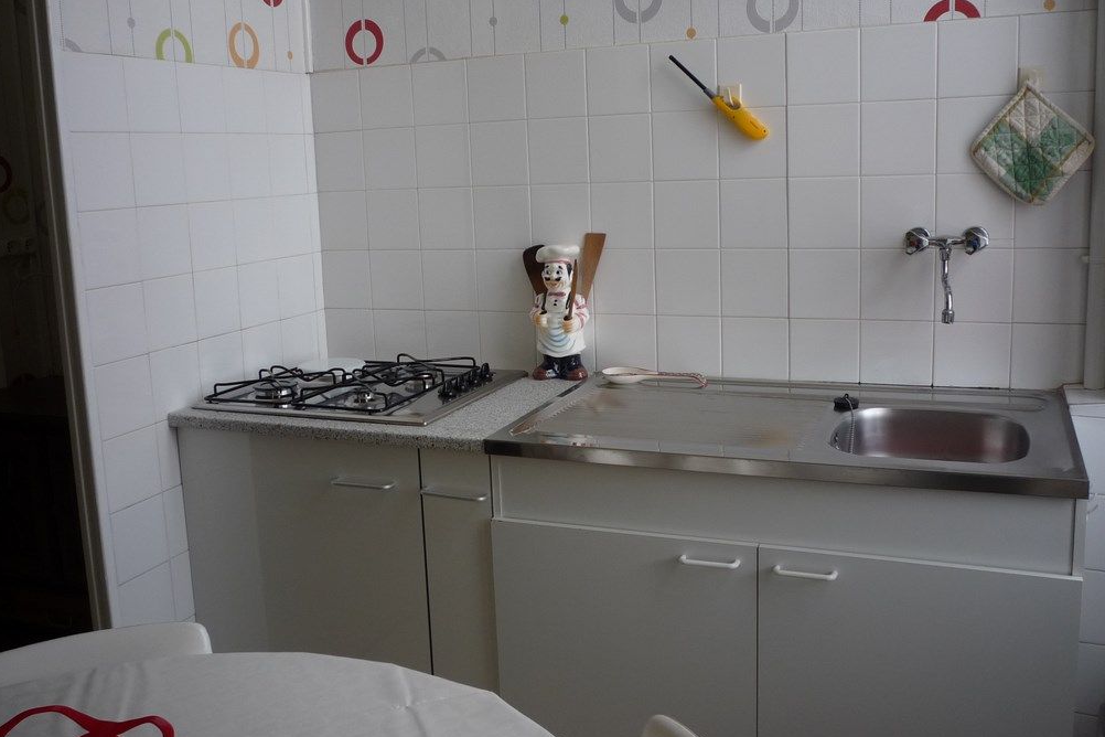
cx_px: 558
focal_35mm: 34
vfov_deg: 38.8
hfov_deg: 55.8
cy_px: 334
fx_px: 1044
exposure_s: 1/40
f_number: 3.3
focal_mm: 5.2
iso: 100
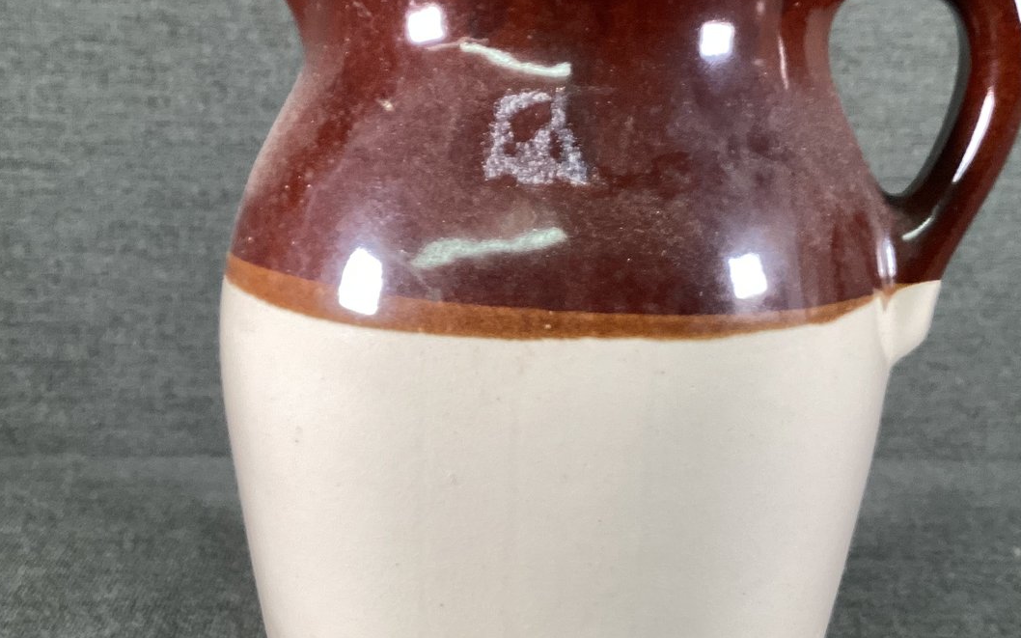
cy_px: 337
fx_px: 1308
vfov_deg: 27.4
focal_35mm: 47
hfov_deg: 42.6
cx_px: 477
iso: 80
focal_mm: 3.3
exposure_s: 1/60
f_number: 2.4
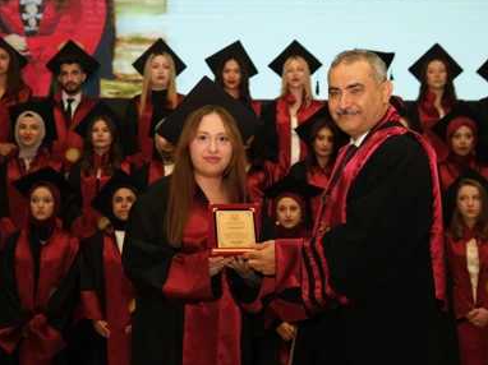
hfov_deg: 31.2
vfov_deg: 23.6
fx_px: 873
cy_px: 179
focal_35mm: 62
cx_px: 259
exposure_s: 1/160
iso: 1600
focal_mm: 37.6
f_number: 2.8
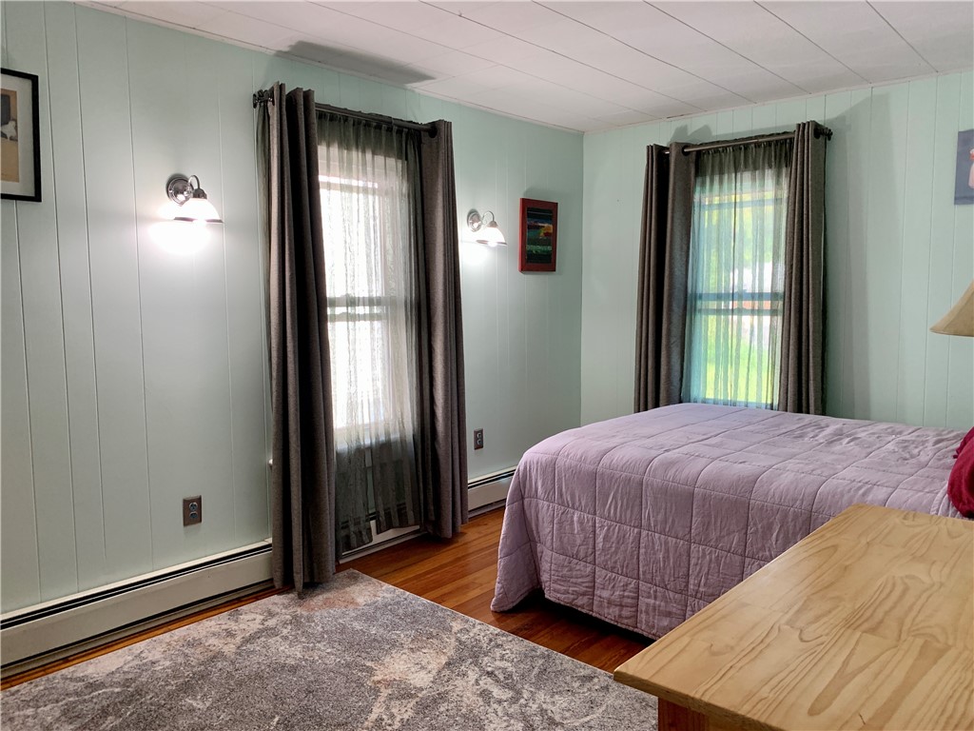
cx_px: 487
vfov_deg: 53.1
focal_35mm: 26
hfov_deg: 67.3
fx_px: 732
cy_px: 366
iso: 100
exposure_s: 1/60
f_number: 1.8
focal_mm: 4.25
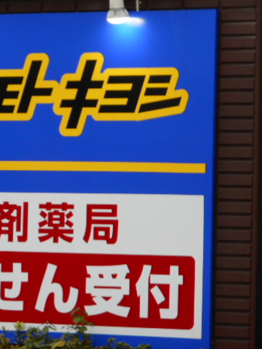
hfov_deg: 5.4
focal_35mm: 276
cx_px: 50
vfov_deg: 7.2
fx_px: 2785
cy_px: 174
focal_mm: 36
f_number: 6.6
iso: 160
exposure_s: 1/60
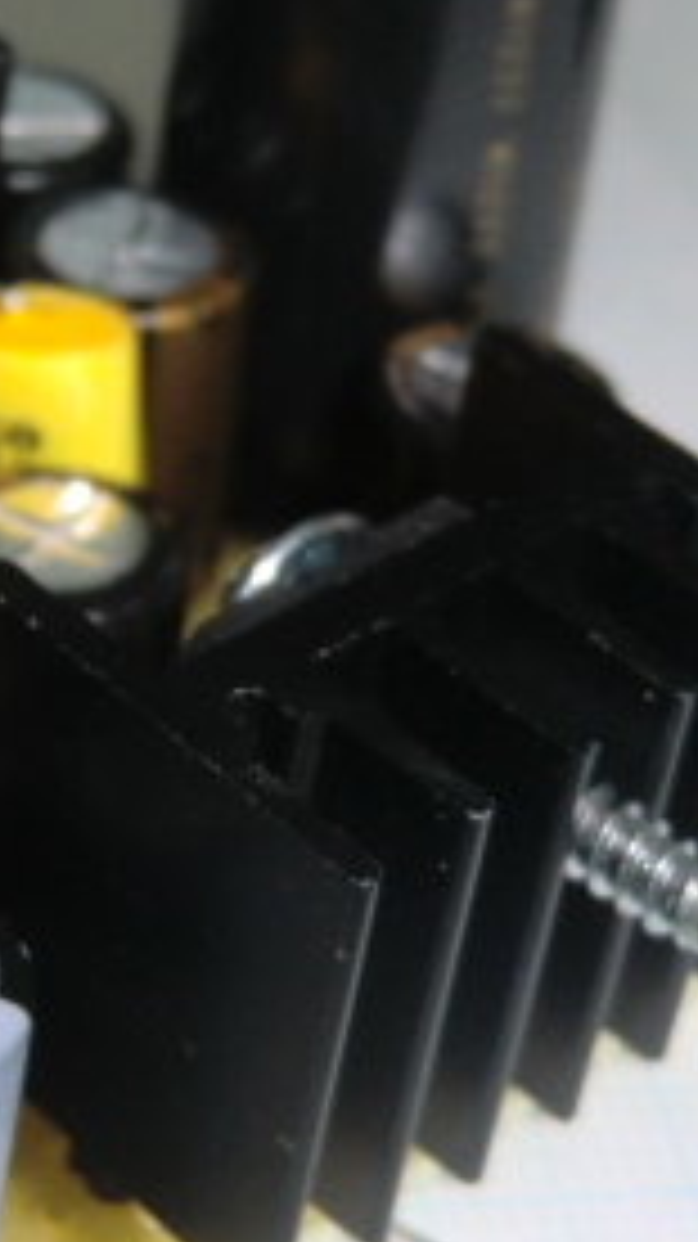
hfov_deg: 11.8
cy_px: 459
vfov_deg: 21.1
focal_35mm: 101
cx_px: -90
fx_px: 3327
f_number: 3.8
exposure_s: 1/25
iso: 250
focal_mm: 7.1
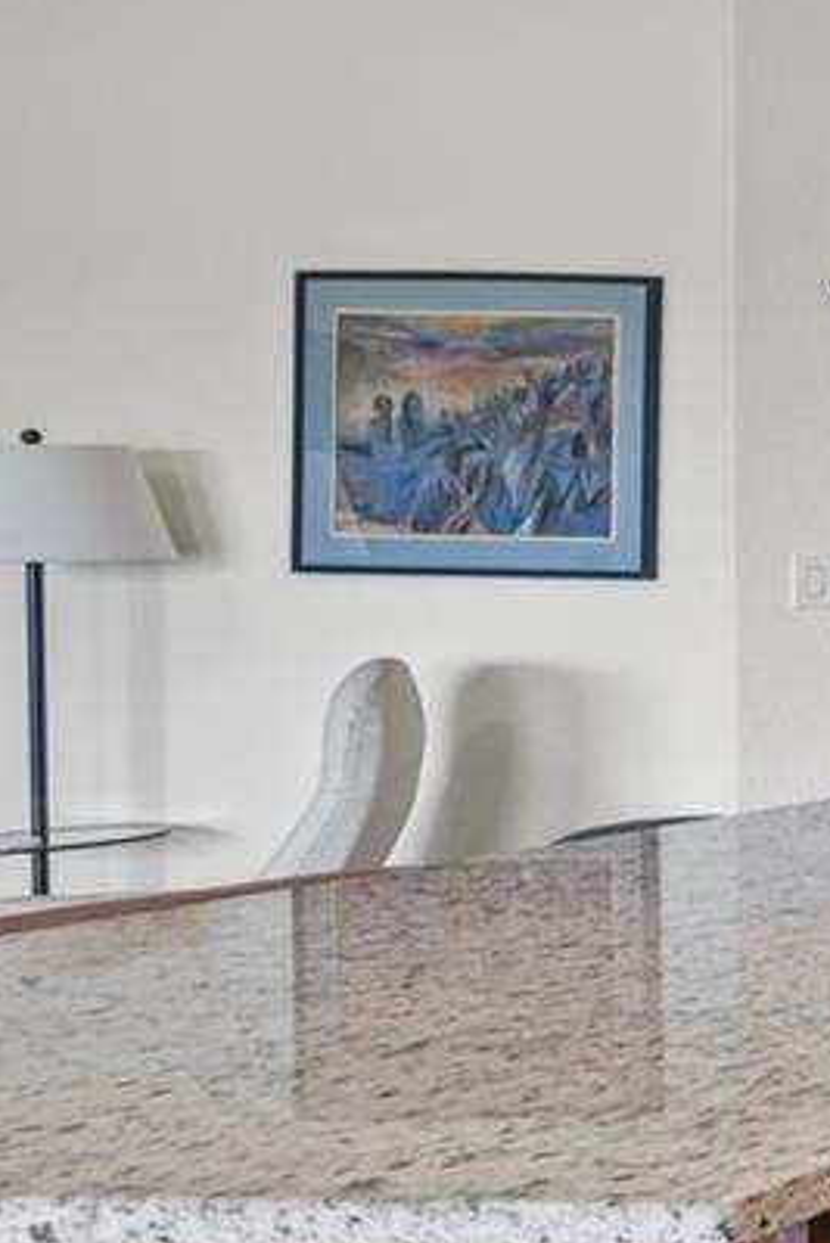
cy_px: 569
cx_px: 2409
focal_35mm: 56
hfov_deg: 12.0
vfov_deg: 35.6
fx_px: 1935
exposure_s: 1/4
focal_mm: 14
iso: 800
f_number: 8
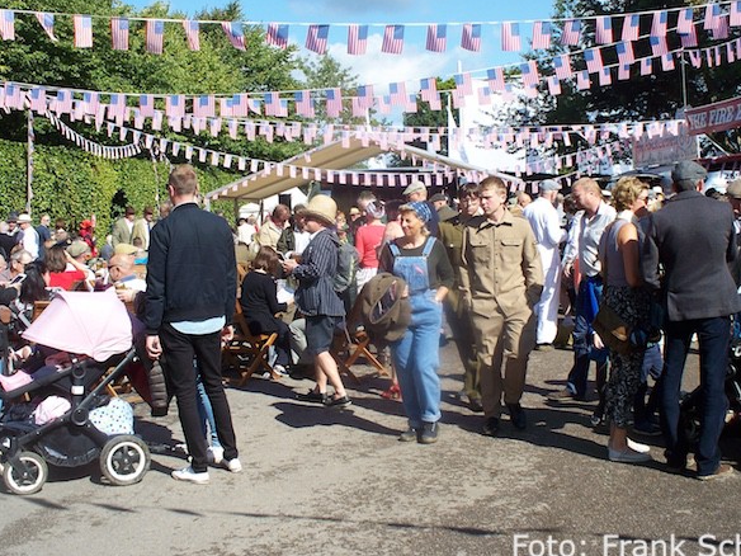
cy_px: 235
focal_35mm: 45
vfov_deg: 32.1
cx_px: 392
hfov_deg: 42.1
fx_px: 963
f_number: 5
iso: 80
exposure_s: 1/320
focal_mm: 7.54
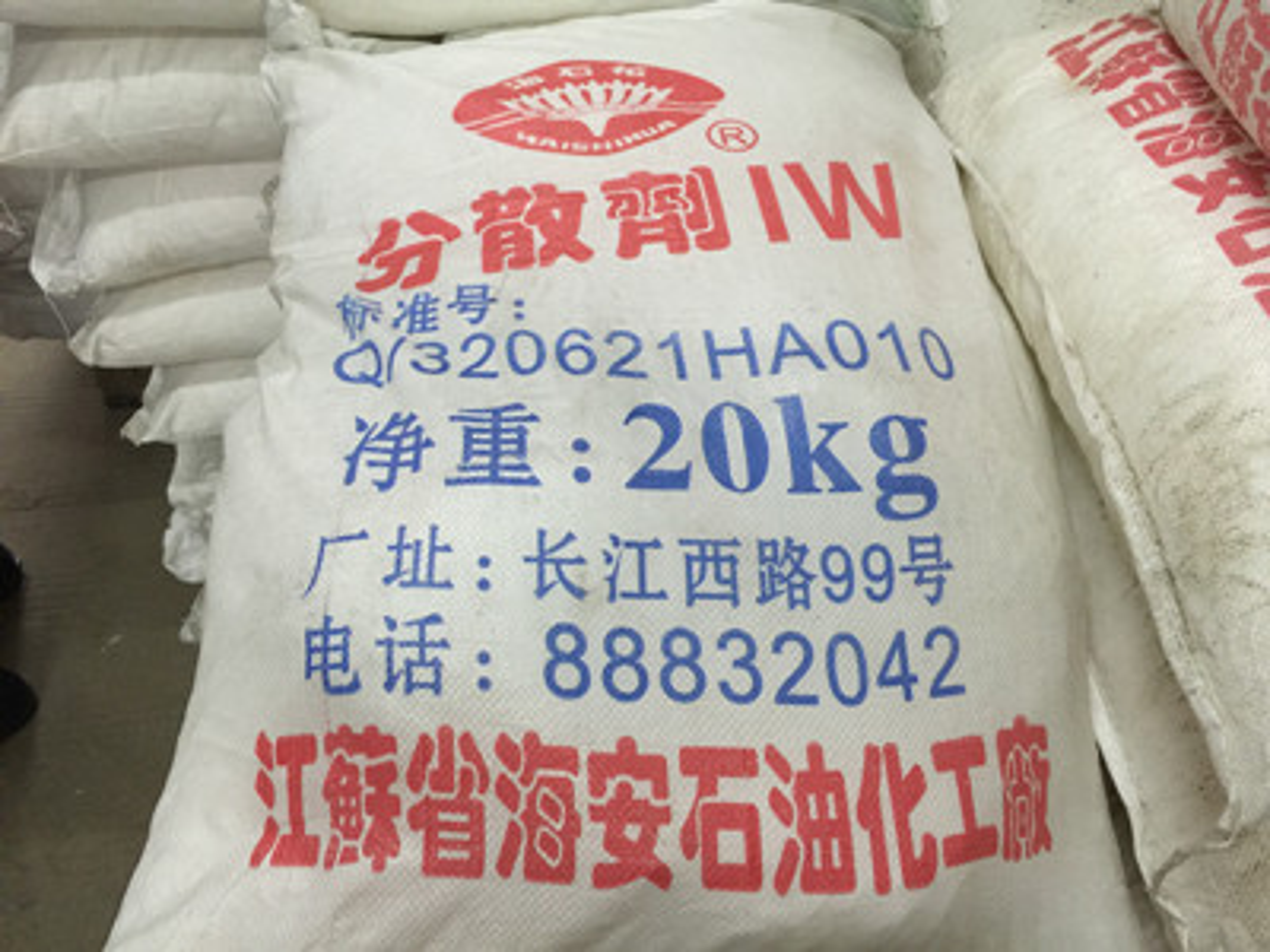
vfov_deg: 48.2
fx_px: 1064
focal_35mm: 29
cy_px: 476
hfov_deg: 61.7
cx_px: 635
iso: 64
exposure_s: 1/4
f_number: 2.2
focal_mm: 4.15
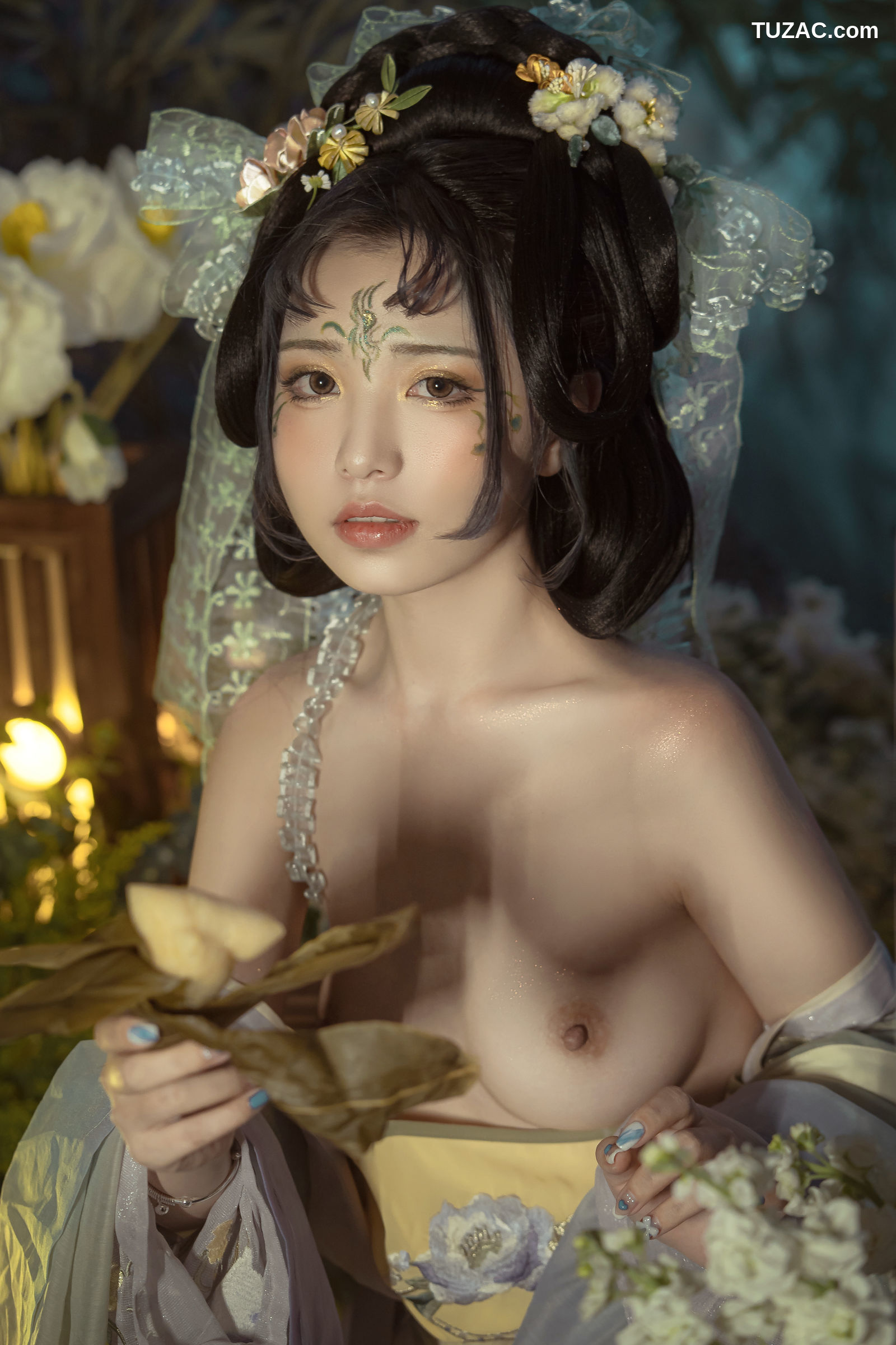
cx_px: 448
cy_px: 672
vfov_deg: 23.9
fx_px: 3173
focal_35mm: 85
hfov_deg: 16.1
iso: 640
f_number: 3.5
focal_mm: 85
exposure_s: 1/40
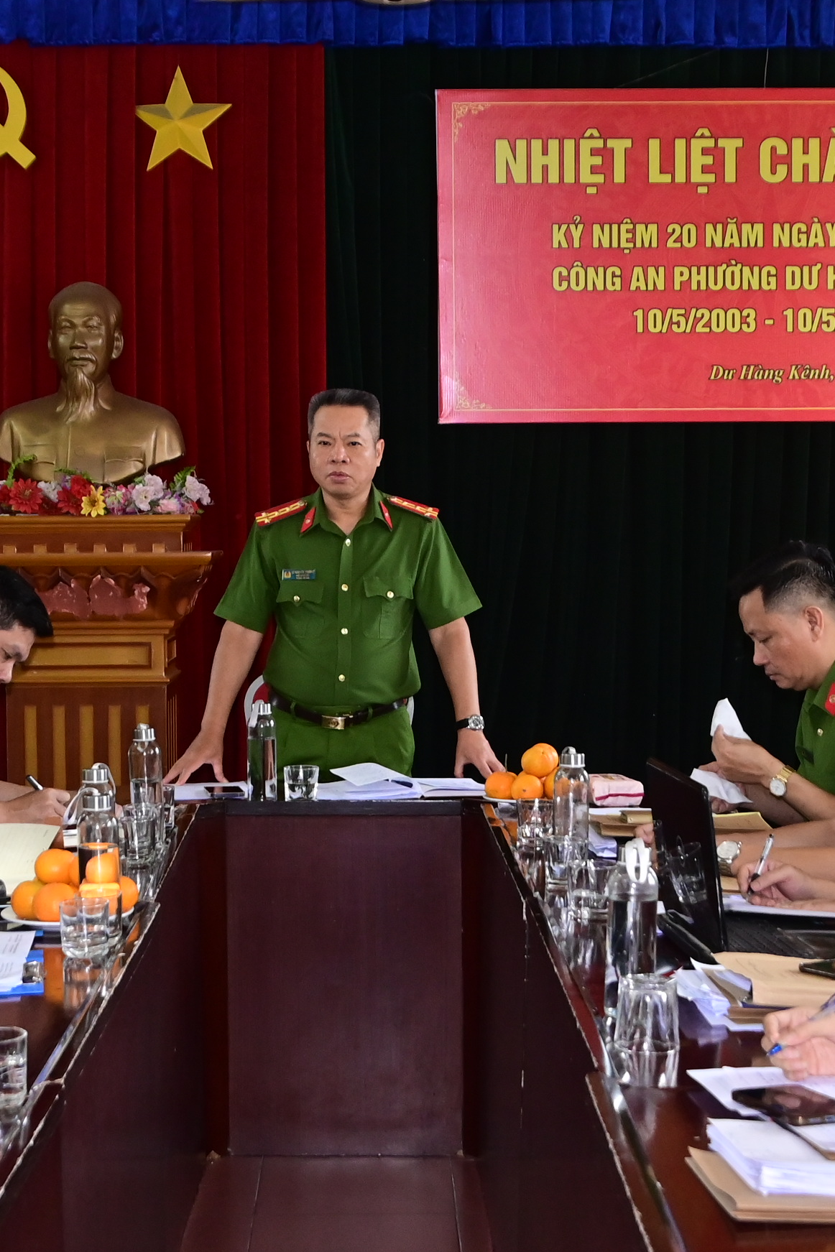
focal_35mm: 71
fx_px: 2470
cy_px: 560
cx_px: 356
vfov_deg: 28.4
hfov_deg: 19.2
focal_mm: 28
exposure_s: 1/200
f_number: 6.3
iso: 2000
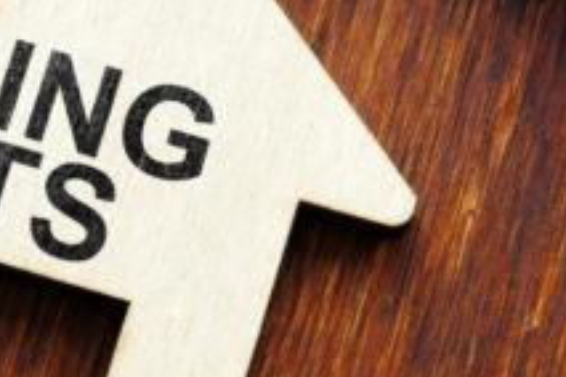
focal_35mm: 135
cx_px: 143
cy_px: 139
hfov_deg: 15.1
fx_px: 2122
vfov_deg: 10.2
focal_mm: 30
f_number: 20
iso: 200
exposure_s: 1/3
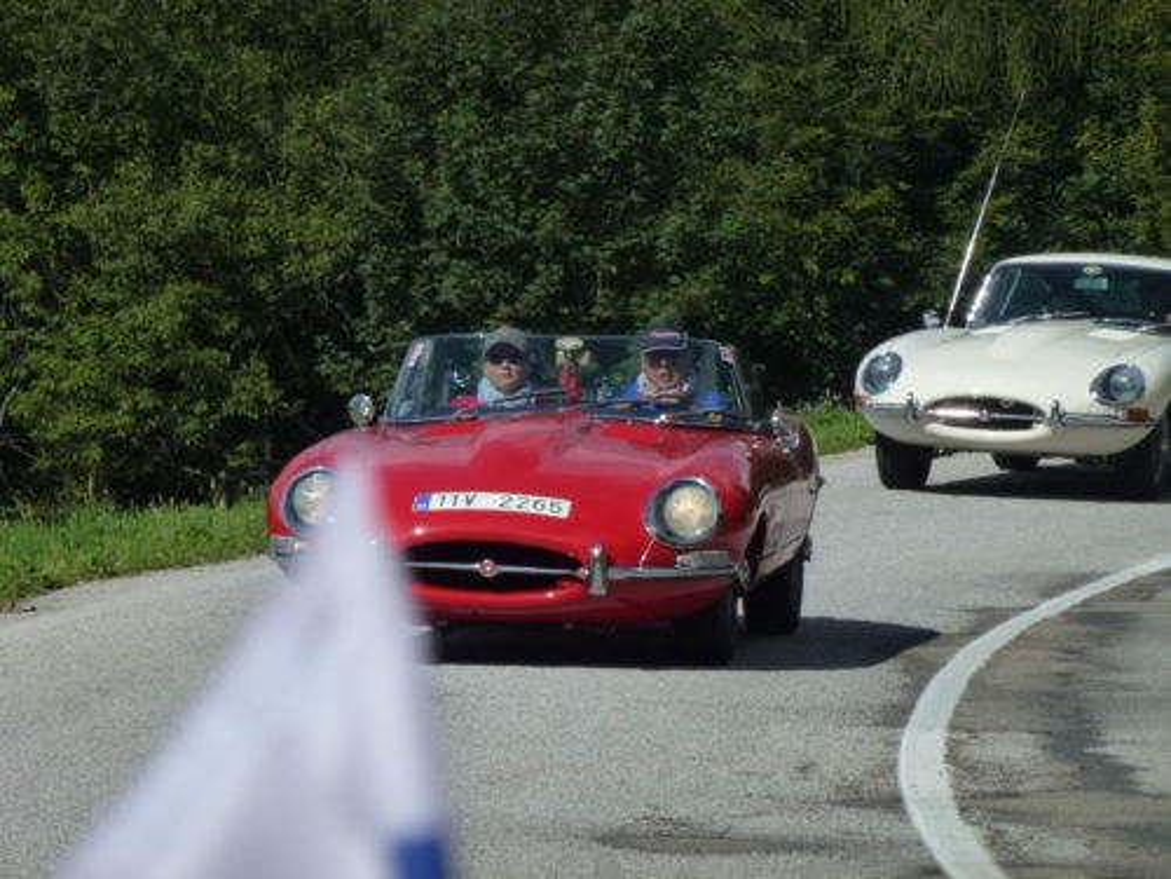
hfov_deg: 7.4
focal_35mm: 266
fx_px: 8998
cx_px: 586
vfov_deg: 5.6
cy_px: 440
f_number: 5.6
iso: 160
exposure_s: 1/1000
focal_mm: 47.7
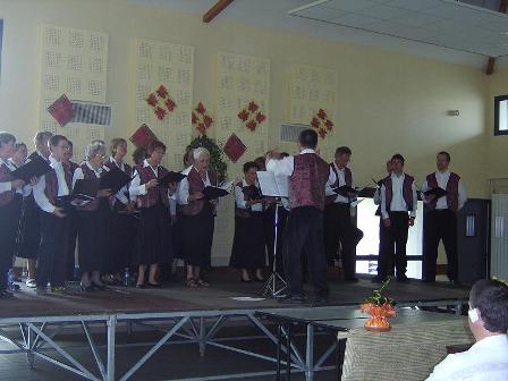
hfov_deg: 41.2
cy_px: 190
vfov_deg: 31.5
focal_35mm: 46
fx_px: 675
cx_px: 254
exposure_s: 1/60
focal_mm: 11.93
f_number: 3.5
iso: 200
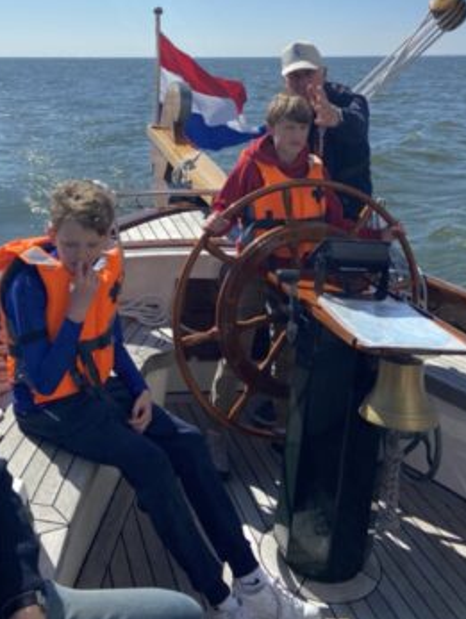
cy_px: 169
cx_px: 244
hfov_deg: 36.0
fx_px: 717
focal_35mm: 40
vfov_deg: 45.4
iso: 32
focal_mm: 4.25
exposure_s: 1/4115
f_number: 1.8
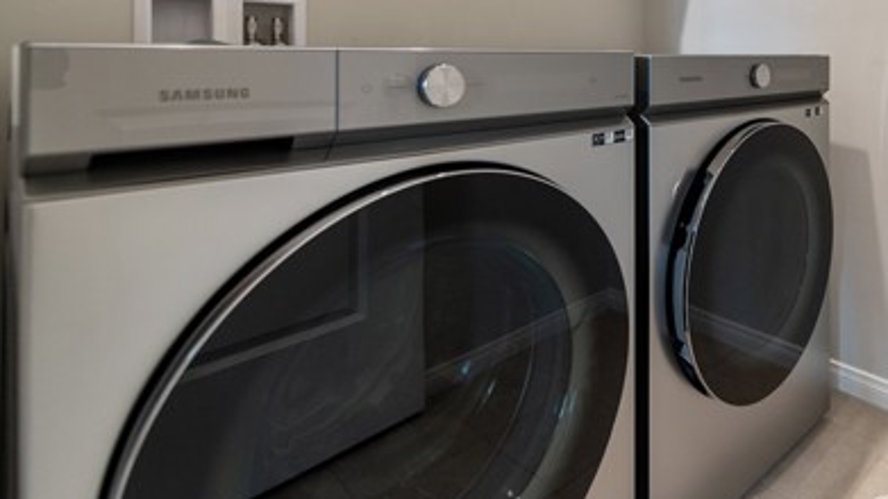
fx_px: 565
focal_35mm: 24
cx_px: 688
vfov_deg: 44.2
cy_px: 66
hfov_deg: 70.1
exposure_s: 1/125
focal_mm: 14
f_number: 2.8
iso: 900
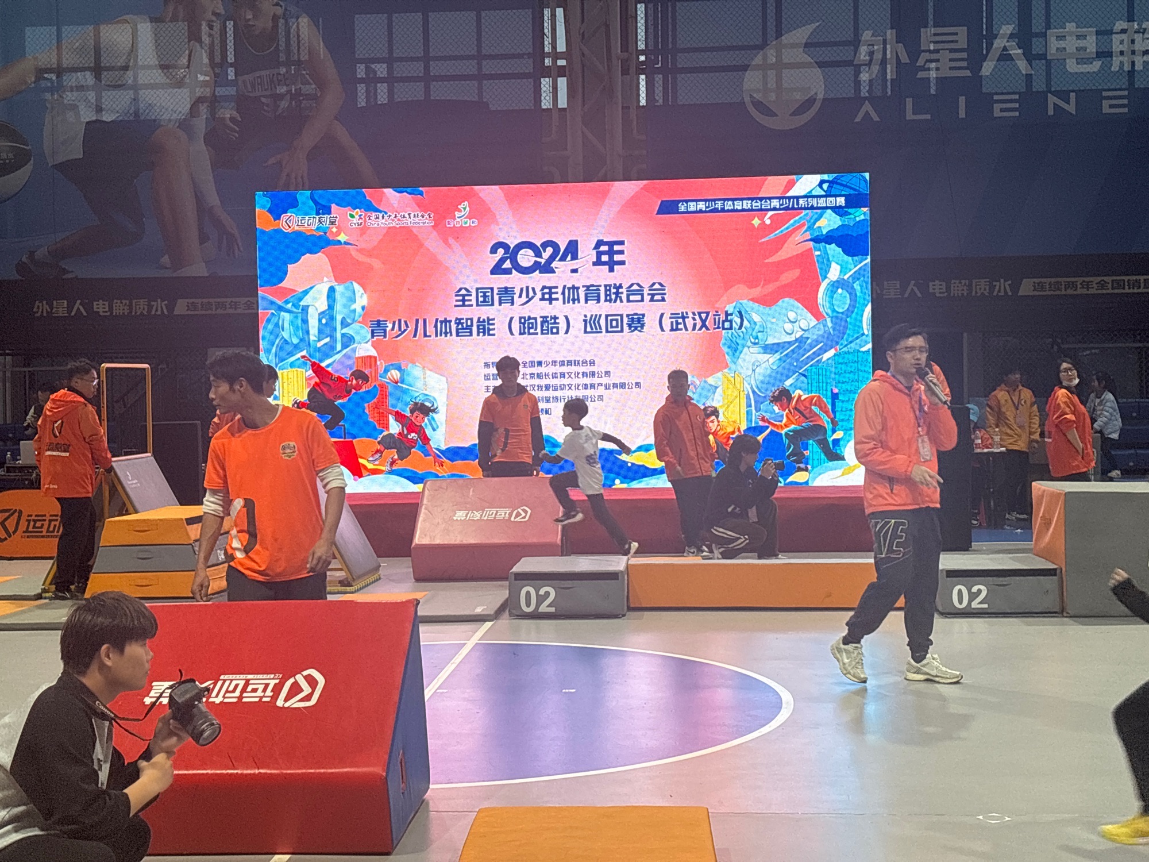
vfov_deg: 28.6
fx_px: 1693
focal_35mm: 51
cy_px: 431
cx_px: 574
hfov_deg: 37.5
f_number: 1.6
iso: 40
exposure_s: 1/100
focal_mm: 5.96
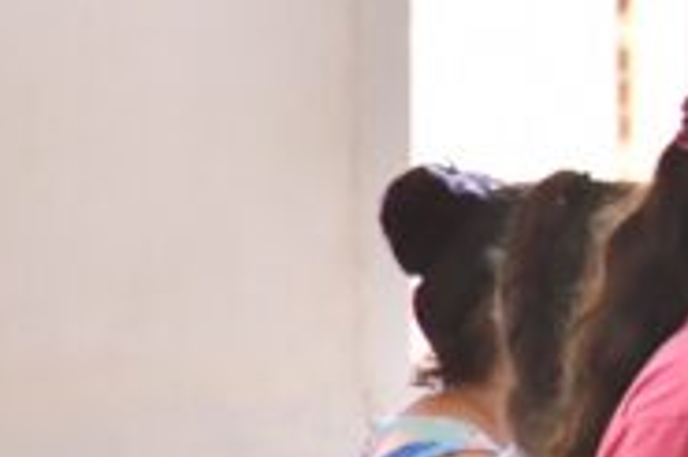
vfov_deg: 1.3
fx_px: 20793
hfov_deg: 1.9
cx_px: 1685
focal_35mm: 1089
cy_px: 383
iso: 4000
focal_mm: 140
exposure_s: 1/160
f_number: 5.6
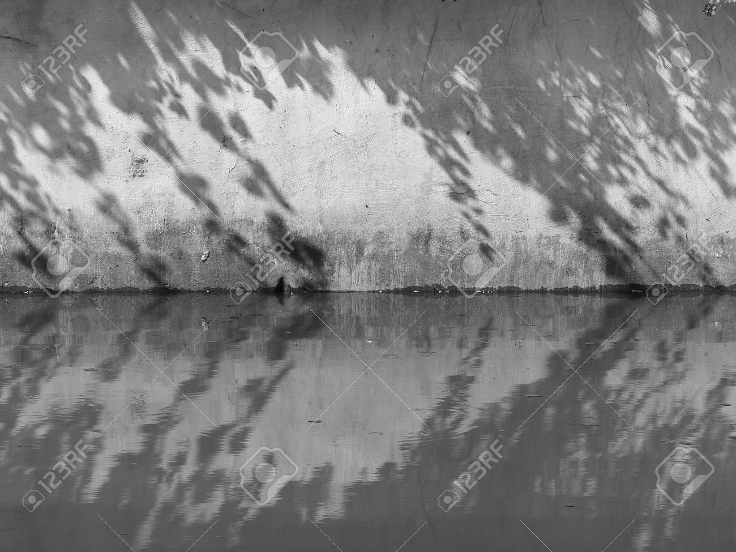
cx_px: 368
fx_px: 5401
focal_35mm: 254
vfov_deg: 5.9
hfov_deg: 7.8
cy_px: 276
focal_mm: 45.7
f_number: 4
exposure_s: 1/800
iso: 100
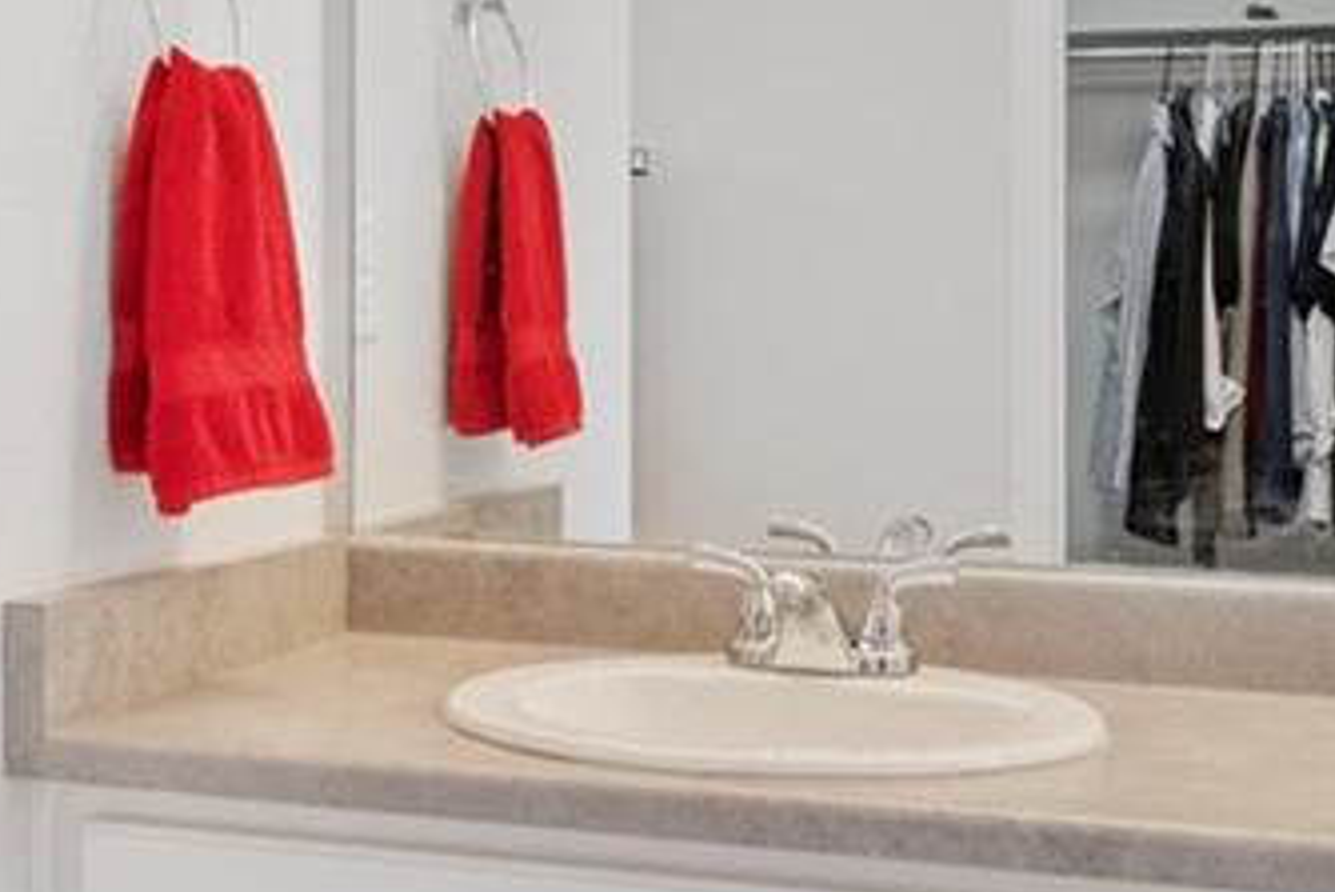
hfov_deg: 29.7
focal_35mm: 67
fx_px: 2486
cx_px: 384
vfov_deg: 20.3
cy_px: 334
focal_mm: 14
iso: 100
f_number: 7.1
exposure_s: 1/13
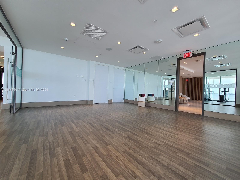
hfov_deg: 106.2
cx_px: 120
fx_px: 90
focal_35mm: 13
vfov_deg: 89.9
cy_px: 90
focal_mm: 2.2
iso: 80
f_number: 2.2
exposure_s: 1/120
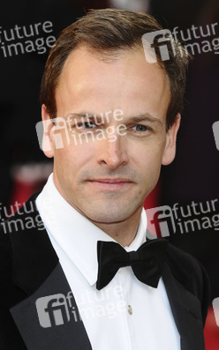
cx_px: 107
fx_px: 2135
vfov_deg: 9.4
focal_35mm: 224
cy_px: 175
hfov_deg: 5.9
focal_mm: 145
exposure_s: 1/250
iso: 320
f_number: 5.6
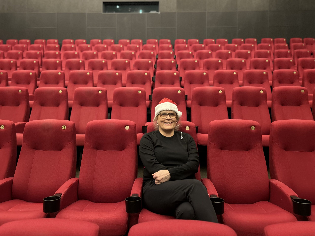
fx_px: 237
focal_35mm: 26
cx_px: 158
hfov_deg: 67.3
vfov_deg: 53.1
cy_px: 118
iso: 640
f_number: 1.5
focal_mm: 5.7
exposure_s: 1/25
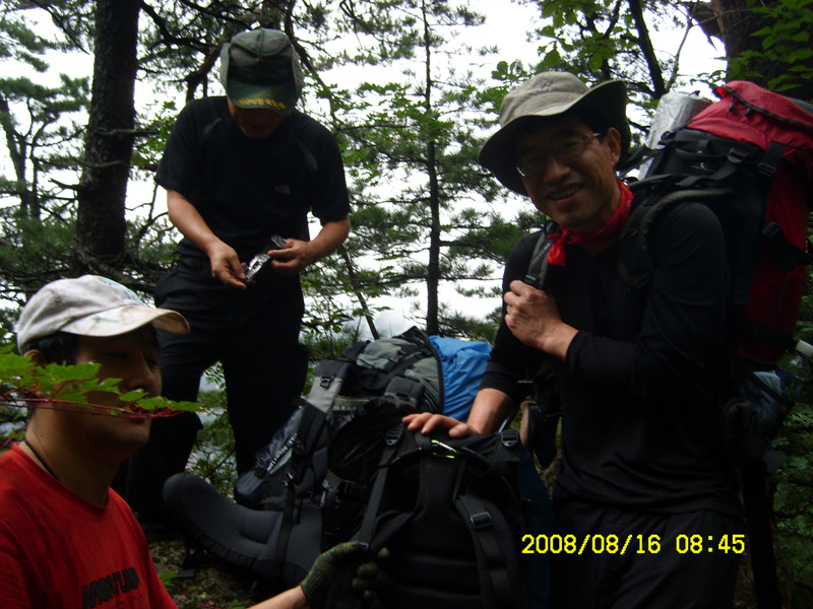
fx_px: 822
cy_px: 304
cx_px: 406
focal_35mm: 35
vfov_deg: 40.7
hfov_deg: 52.6
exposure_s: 1/52
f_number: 2.8
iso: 50
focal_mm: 5.8
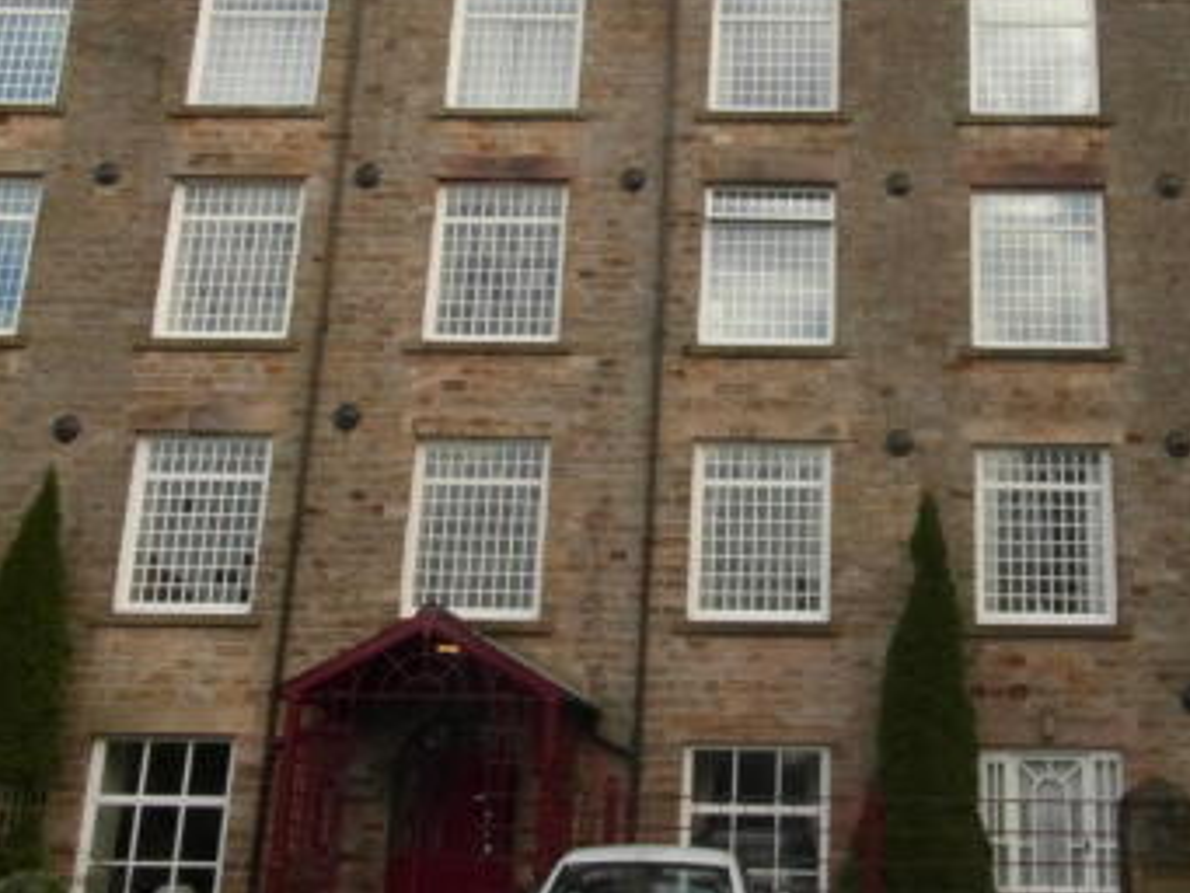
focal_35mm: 41
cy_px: 326
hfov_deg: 44.7
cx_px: 843
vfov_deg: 34.9
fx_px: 1410
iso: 100
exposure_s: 1/60
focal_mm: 4
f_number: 7.3
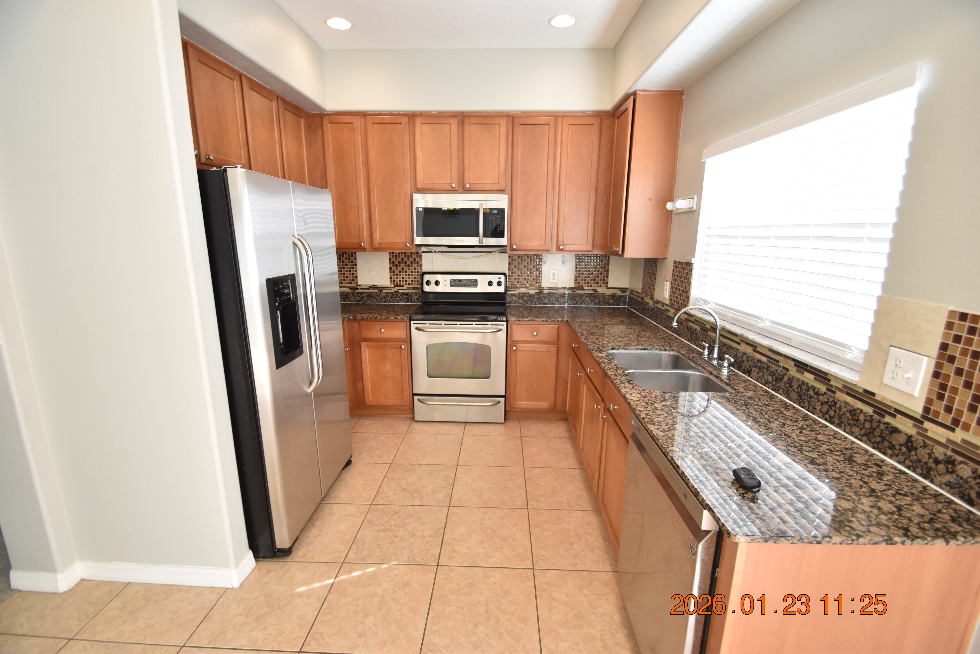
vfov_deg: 77.3
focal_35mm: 15
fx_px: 408
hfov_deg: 100.4
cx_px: 490
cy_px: 327
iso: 800
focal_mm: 10
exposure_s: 1/180
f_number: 3.5
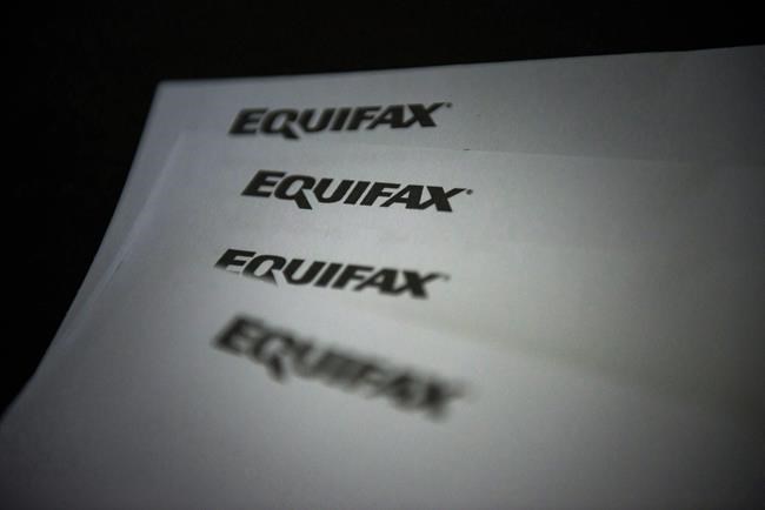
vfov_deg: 19.5
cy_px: 255
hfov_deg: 28.8
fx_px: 1488
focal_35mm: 70
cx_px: 382
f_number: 2.8
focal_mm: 70
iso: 1600
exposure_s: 1/320
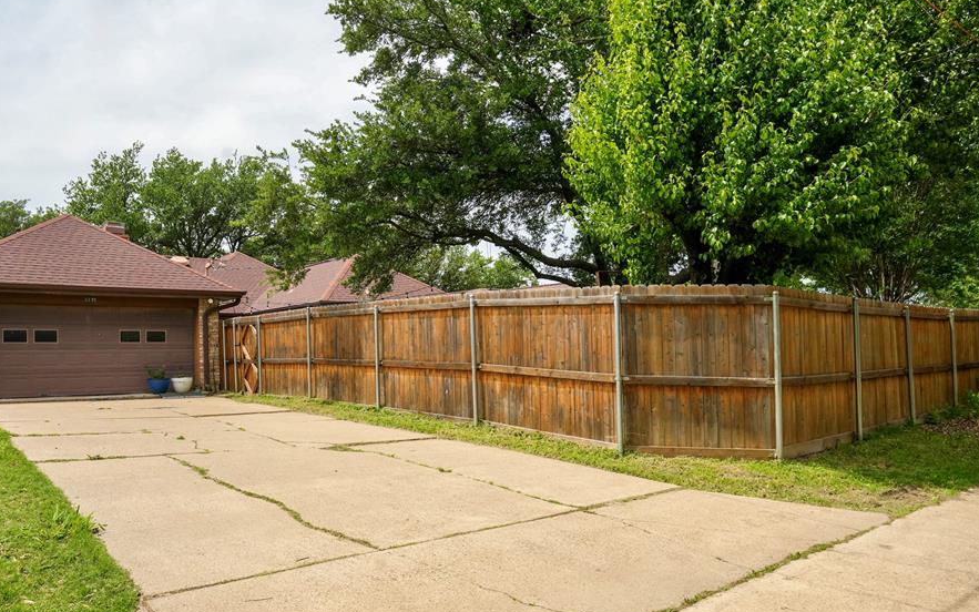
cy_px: 348
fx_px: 694
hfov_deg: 70.0
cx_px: 418
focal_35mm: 26
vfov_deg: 47.5
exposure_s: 1/1600
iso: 800
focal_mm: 22
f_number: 8
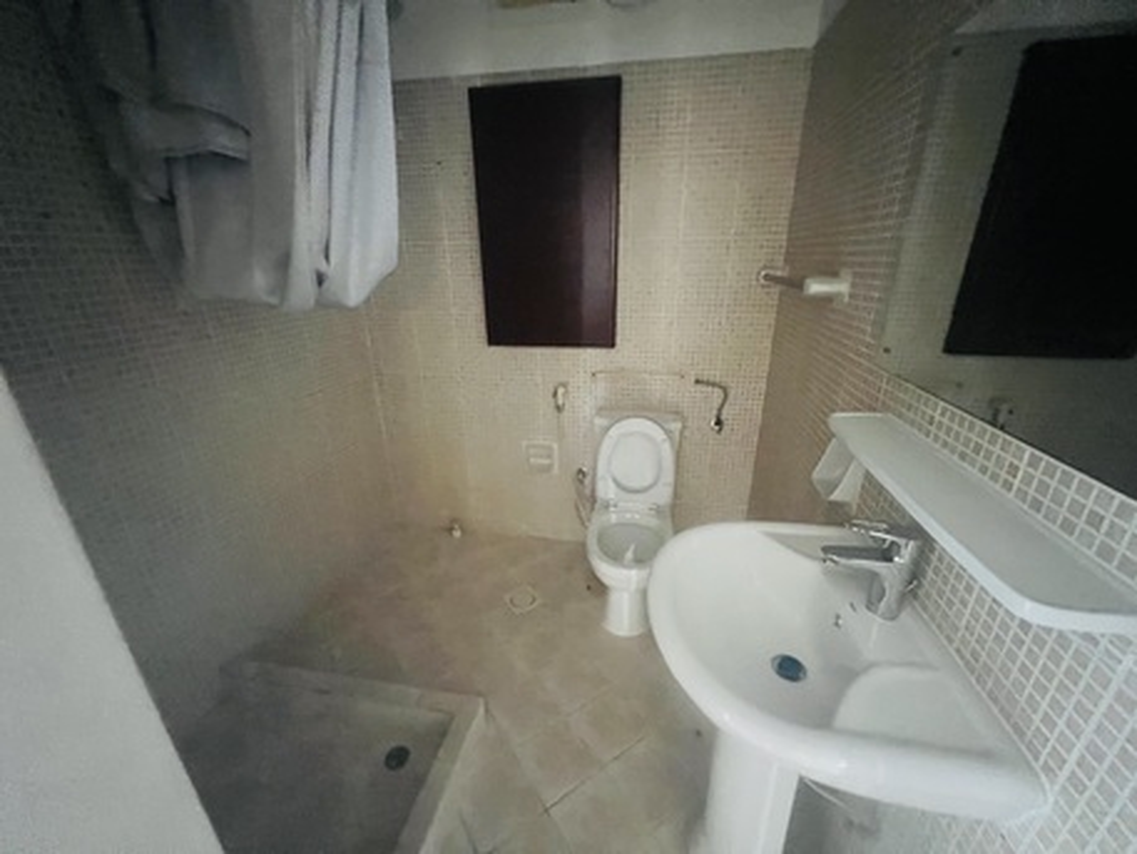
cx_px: 568
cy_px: 427
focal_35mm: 13
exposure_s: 1/30
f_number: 1.8
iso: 1250
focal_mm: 1.57
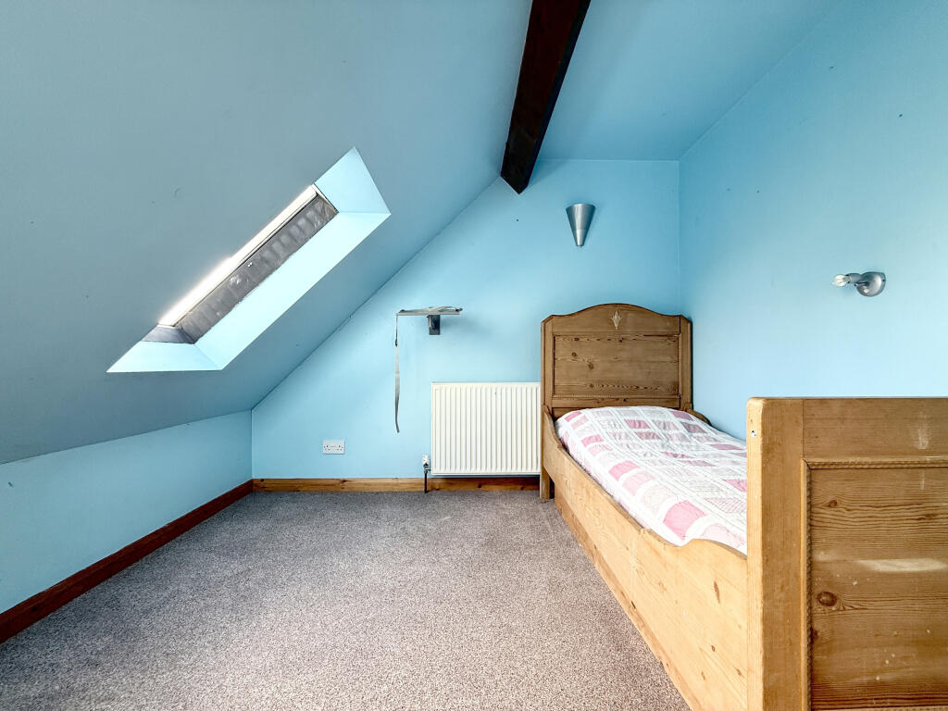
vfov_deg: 85.7
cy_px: 356
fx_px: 383
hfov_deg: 102.1
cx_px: 474
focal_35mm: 14
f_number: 2.2
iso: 80
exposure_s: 1/99
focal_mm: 2.22
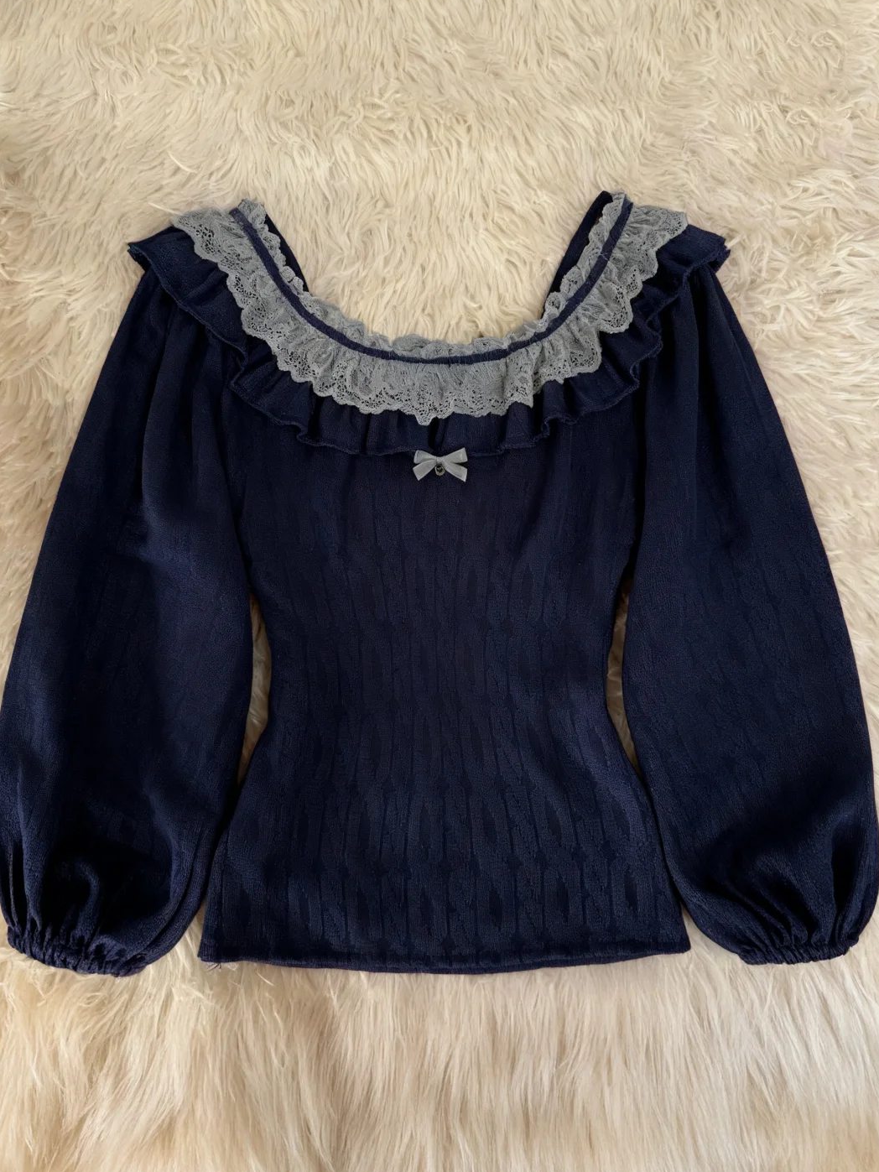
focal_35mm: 34
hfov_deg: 41.8
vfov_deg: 54.0
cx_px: 439
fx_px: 1151
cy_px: 593
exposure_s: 1/20
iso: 160
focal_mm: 4.13
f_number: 2.4
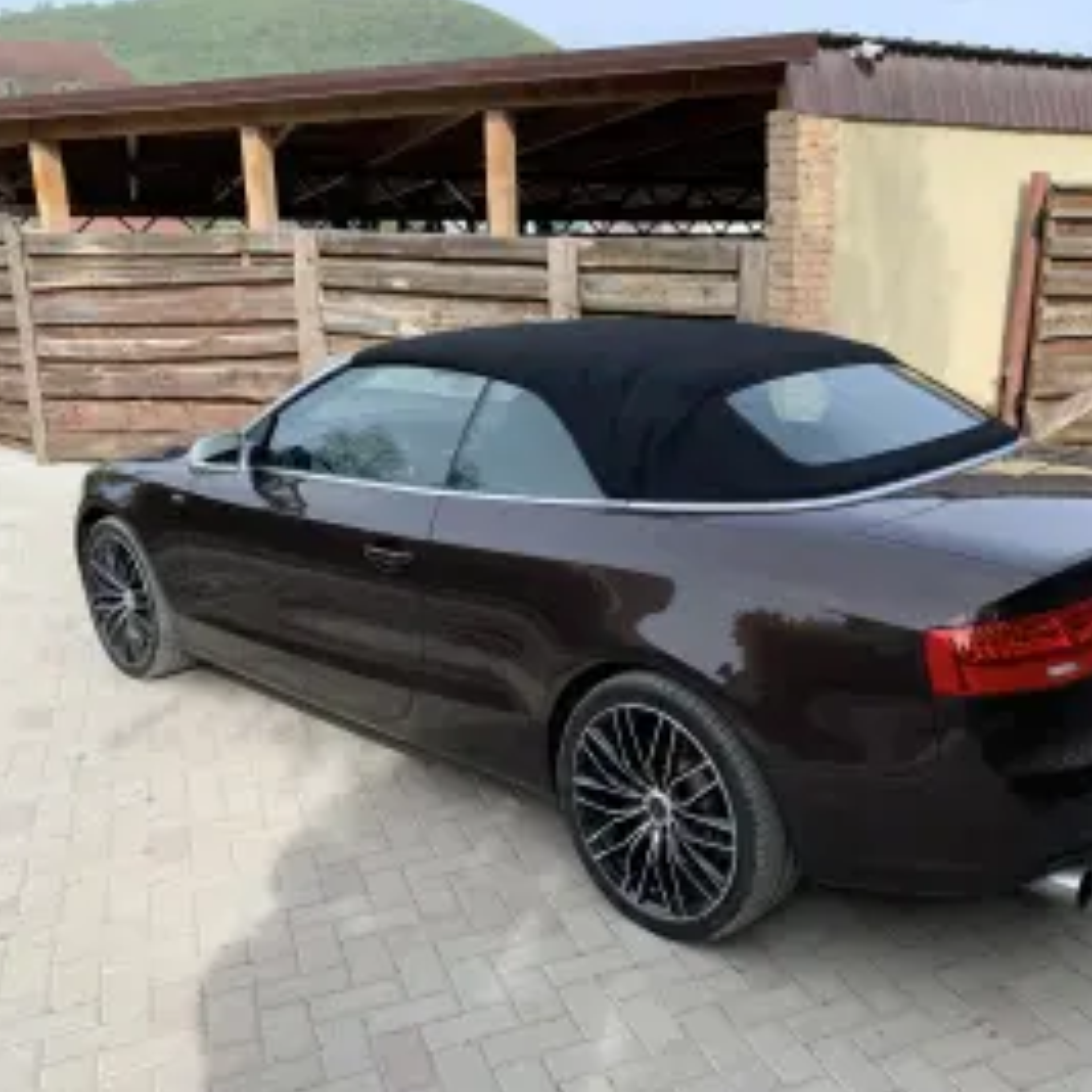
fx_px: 1106
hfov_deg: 51.8
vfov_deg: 52.5
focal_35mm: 31
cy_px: 544
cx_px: 703
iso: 25
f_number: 1.8
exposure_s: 1/635
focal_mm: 4.25
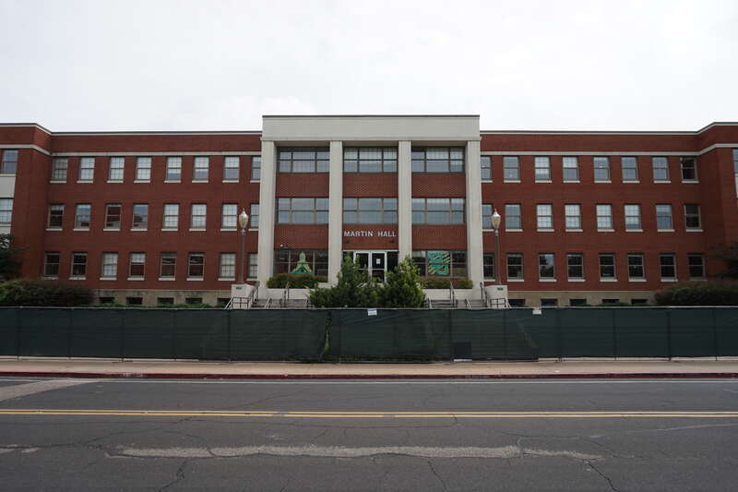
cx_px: 369
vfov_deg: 53.1
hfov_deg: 73.8
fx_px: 492
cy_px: 246
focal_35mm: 24
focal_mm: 16
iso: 100
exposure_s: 1/250
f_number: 7.1
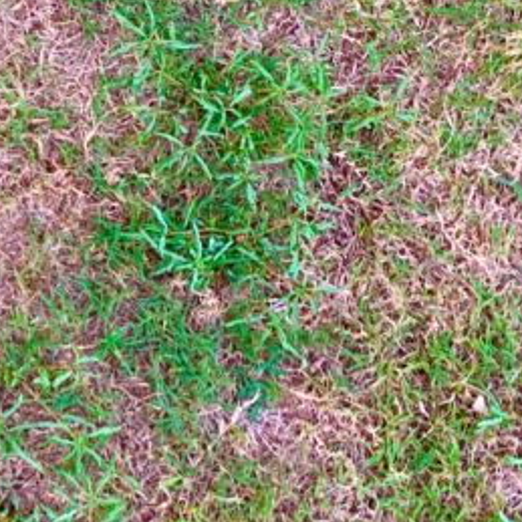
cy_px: 250
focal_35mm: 91
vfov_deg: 19.1
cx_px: -415
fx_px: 1553
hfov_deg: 16.1
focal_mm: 4.2
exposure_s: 1/73
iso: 100
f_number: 1.8
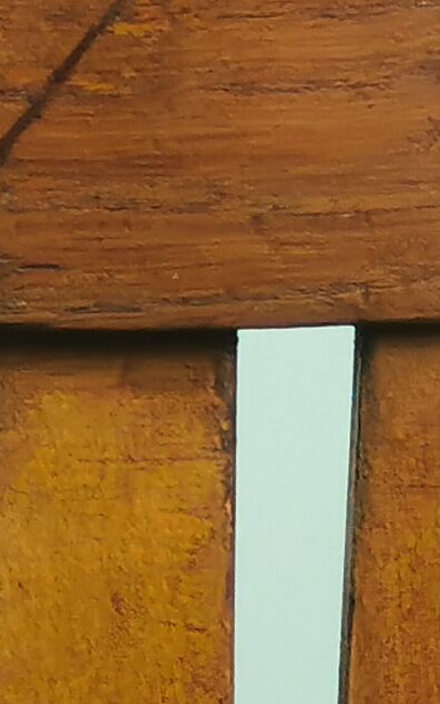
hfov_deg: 3.6
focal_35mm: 365
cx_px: 72
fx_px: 7009
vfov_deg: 5.8
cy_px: 184
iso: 125
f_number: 1.8
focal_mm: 5.58
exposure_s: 1/100
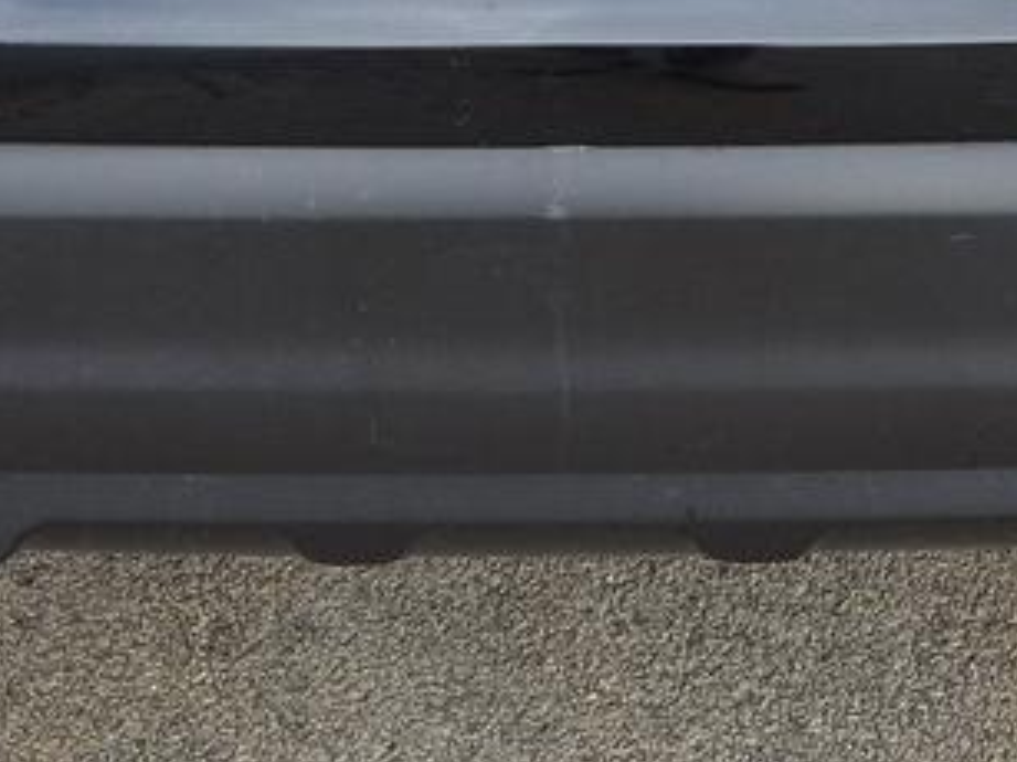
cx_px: 580
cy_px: -590
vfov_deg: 13.8
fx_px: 2819
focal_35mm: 96
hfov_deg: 20.4
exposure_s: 1/630
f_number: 1.8
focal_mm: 5.4
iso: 25
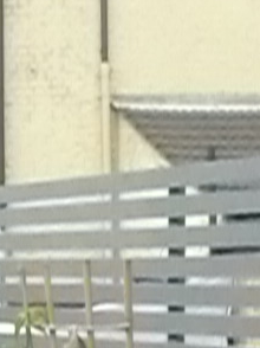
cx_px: -183
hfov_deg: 6.9
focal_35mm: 209
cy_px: 679
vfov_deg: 9.0
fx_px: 2096
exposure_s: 1/1000
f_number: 7.1
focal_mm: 6.3
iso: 1600
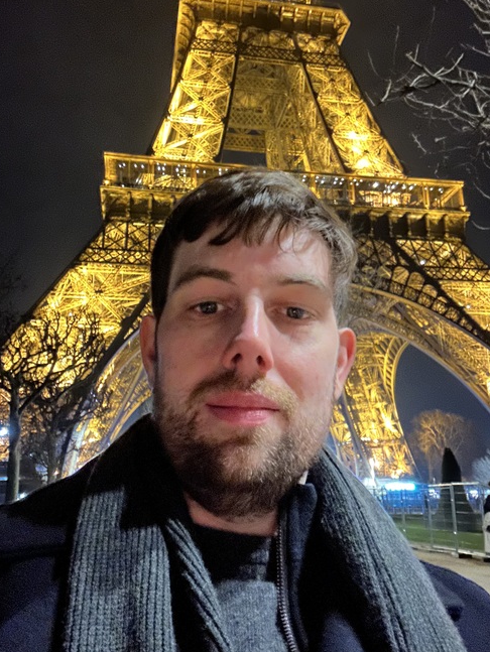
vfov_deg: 56.8
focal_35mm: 32
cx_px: 254
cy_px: 313
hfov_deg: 44.2
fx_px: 603
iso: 800
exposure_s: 1/7
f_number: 1.9
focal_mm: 2.69
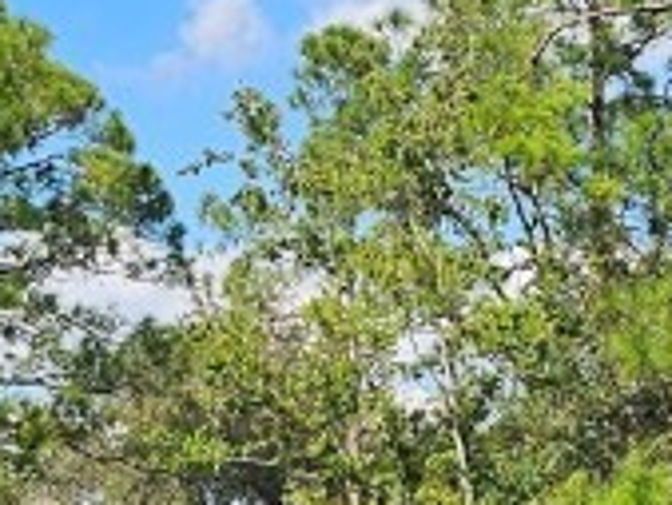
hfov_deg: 14.2
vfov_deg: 10.7
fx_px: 2700
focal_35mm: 139
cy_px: 398
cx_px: 231
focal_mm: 6.3
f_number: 1.7
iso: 10
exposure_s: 1/657
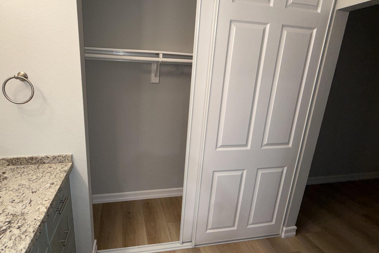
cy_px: 117
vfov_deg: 67.3
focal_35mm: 18
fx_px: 189
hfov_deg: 89.4
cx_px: 162
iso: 80
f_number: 2.2
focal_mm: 2.22
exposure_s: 1/71
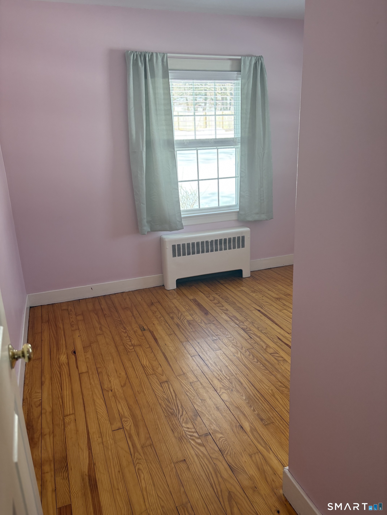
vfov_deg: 67.3
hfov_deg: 53.1
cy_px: 258
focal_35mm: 26
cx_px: 194
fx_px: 388
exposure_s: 1/168
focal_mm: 5.96
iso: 125
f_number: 1.6
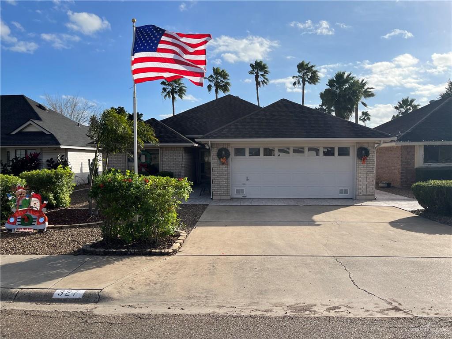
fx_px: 339
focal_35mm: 26
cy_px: 170
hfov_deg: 67.3
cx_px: 226
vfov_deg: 53.1
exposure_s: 1/4484
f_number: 1.6
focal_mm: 5.1
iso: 50
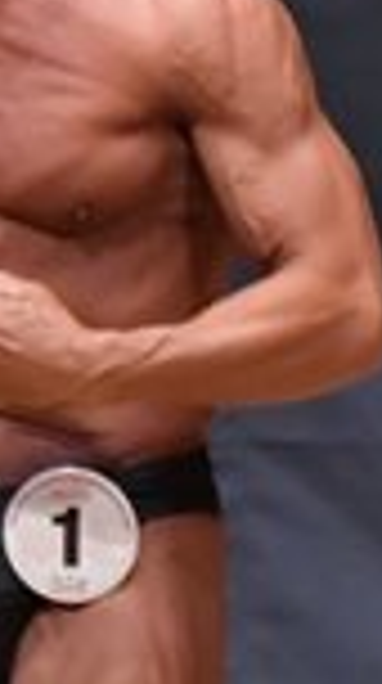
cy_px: 554
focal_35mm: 1847
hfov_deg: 0.7
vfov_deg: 1.2
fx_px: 33408
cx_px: -61
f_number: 5.6
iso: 6400
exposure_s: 1/400
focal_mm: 230
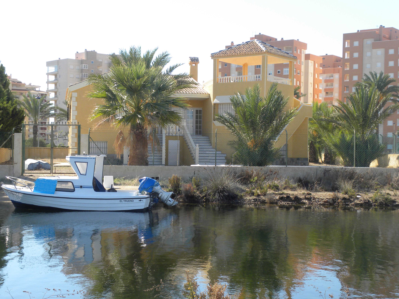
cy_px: 150
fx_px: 669
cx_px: 200
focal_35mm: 58
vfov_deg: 25.2
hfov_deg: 33.2
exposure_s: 1/213
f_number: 5
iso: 64
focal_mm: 10.3
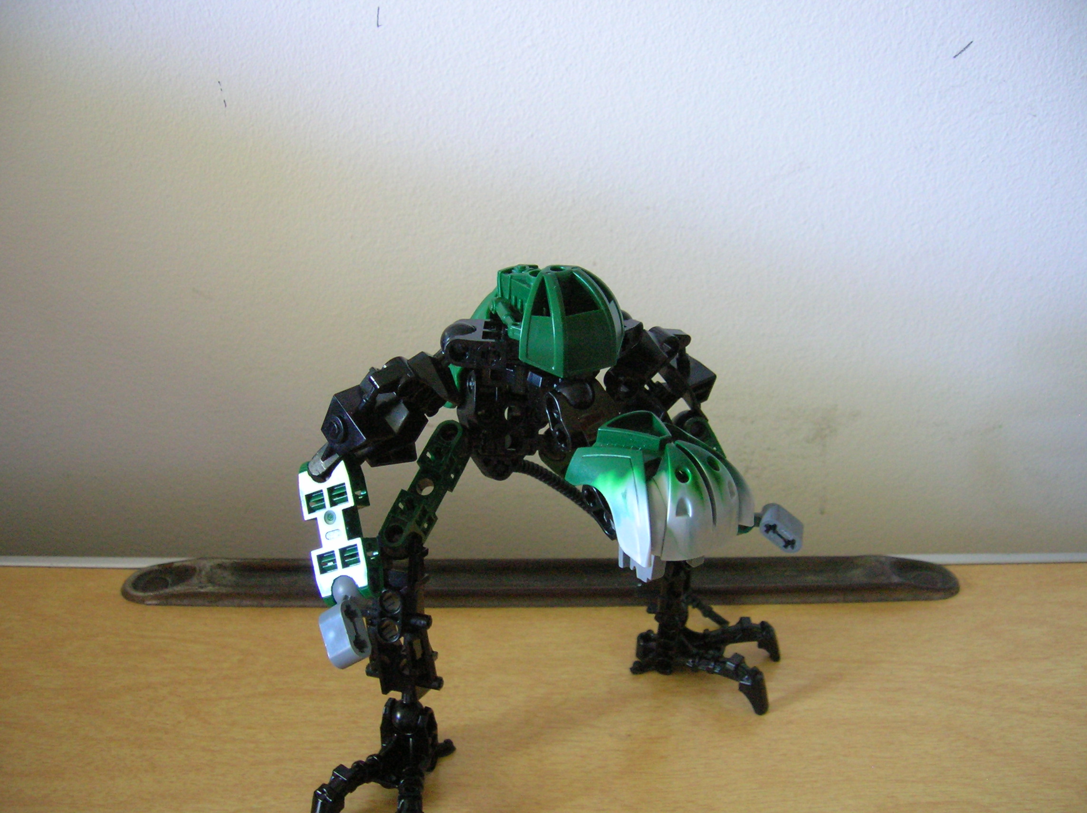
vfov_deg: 41.7
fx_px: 1067
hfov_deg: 54.0
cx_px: 544
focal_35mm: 34
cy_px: 406
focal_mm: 5.7
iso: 200
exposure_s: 1/2.1
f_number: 2.9
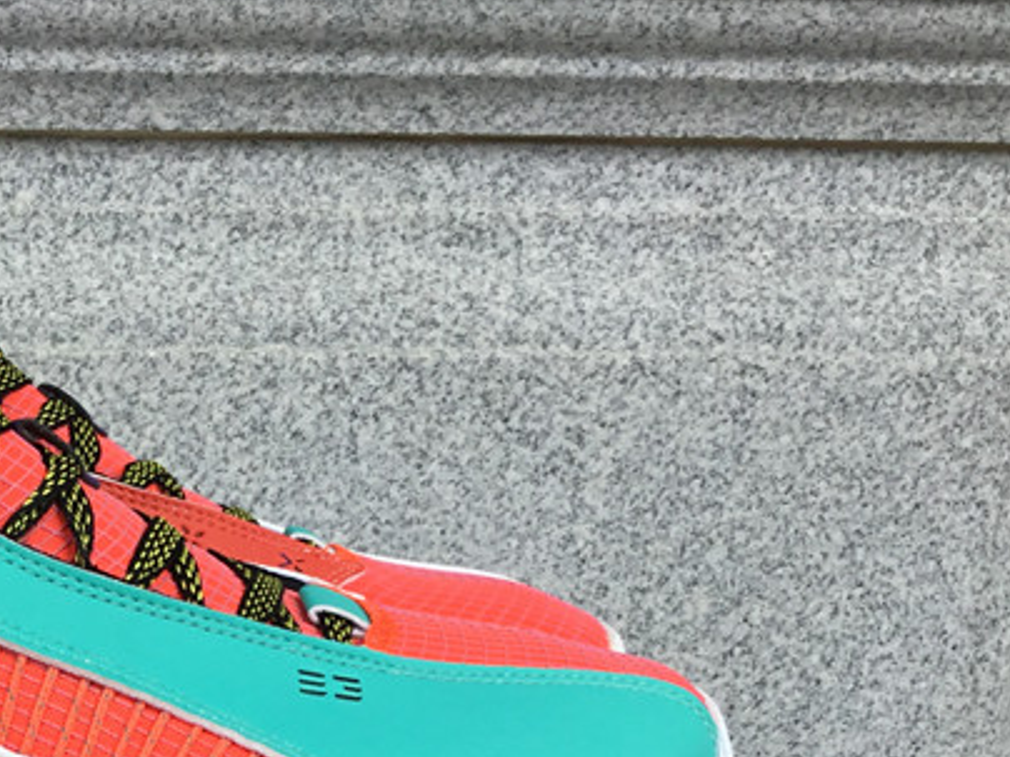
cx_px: -10
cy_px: 808
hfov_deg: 26.6
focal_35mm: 69
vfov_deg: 20.4
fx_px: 2013
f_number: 2.4
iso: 25
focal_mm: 3.3
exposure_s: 1/479
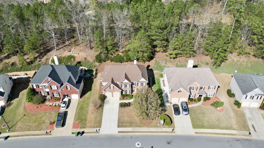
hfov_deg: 69.9
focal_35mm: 27
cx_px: 134
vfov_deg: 42.8
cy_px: 66
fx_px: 189
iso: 140
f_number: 1.7
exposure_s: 1/2500
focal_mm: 6.72
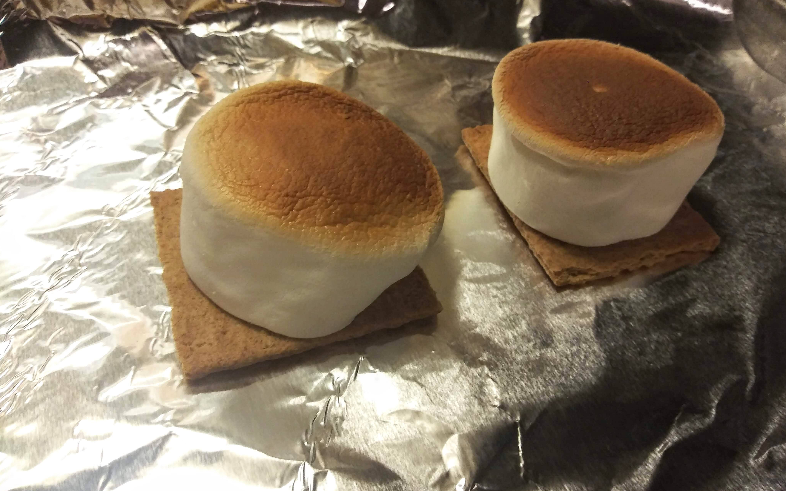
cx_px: 398
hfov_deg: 66.5
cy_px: 240
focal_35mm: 28
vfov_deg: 44.5
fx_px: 600
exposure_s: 1/40
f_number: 2.2
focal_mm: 3.52
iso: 150
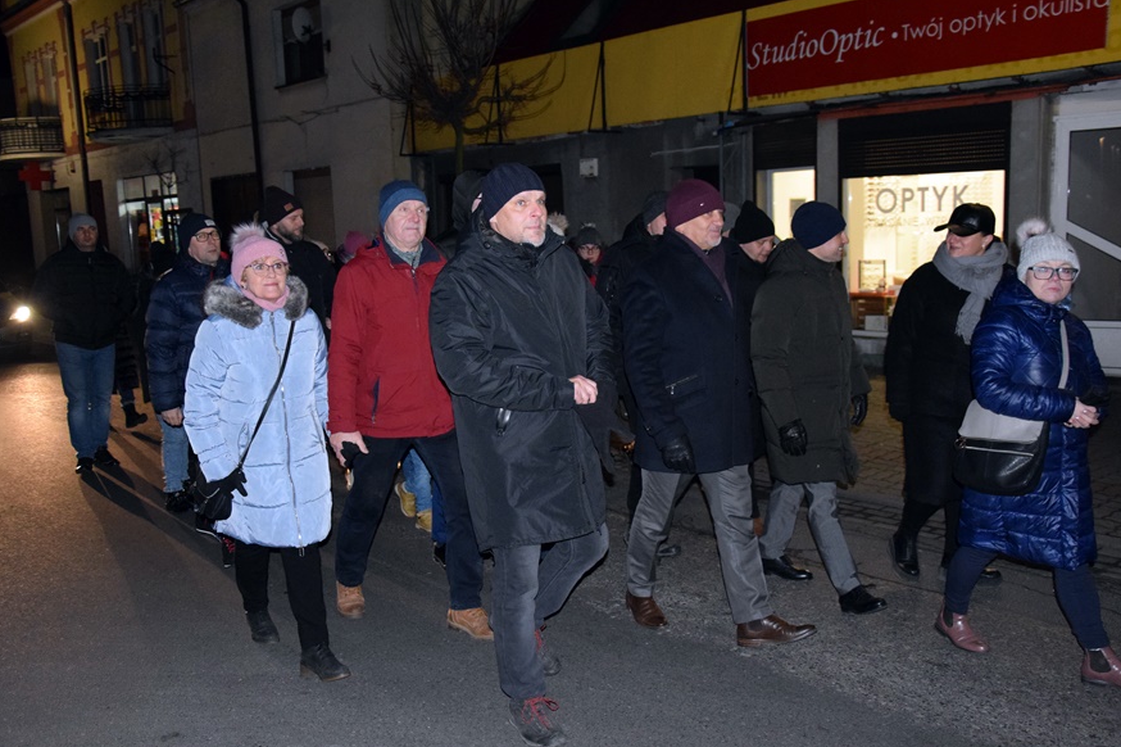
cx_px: 552
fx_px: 1058
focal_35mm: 34
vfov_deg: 38.9
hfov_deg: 55.8
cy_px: 370
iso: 3200
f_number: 3.8
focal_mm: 22
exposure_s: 1/60
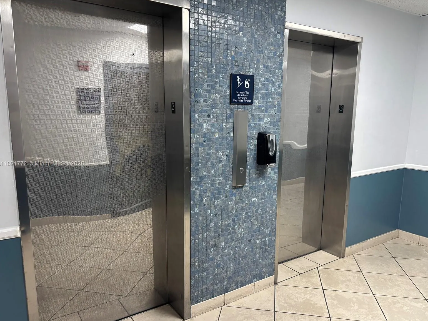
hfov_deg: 65.3
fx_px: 334
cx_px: 217
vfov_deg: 51.4
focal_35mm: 27
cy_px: 164
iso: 160
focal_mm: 5.96
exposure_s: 1/60
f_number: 1.6
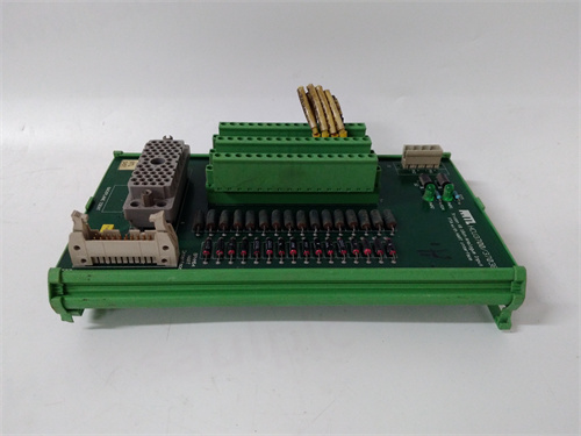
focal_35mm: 27
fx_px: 453
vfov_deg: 51.4
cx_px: 290
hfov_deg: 65.3
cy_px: 218
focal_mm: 3.79
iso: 432
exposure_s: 1/33
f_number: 2
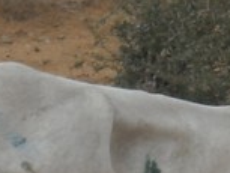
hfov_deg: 3.6
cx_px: 364
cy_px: 343
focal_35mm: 548
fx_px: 3644
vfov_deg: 2.7
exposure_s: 1/458
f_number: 4.7
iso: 64
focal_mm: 17.1
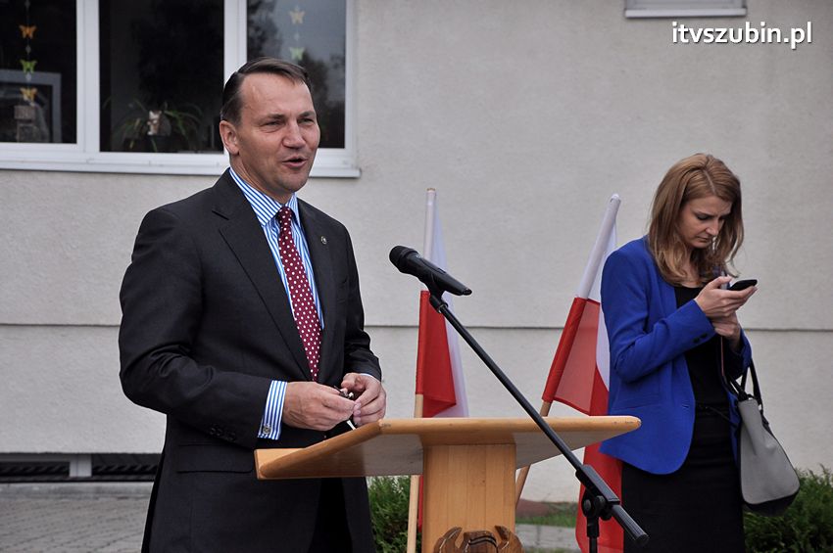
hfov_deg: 13.1
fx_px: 3641
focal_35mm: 158
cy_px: 276
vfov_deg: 8.7
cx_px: 416
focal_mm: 105
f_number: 8
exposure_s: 1/1000
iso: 500
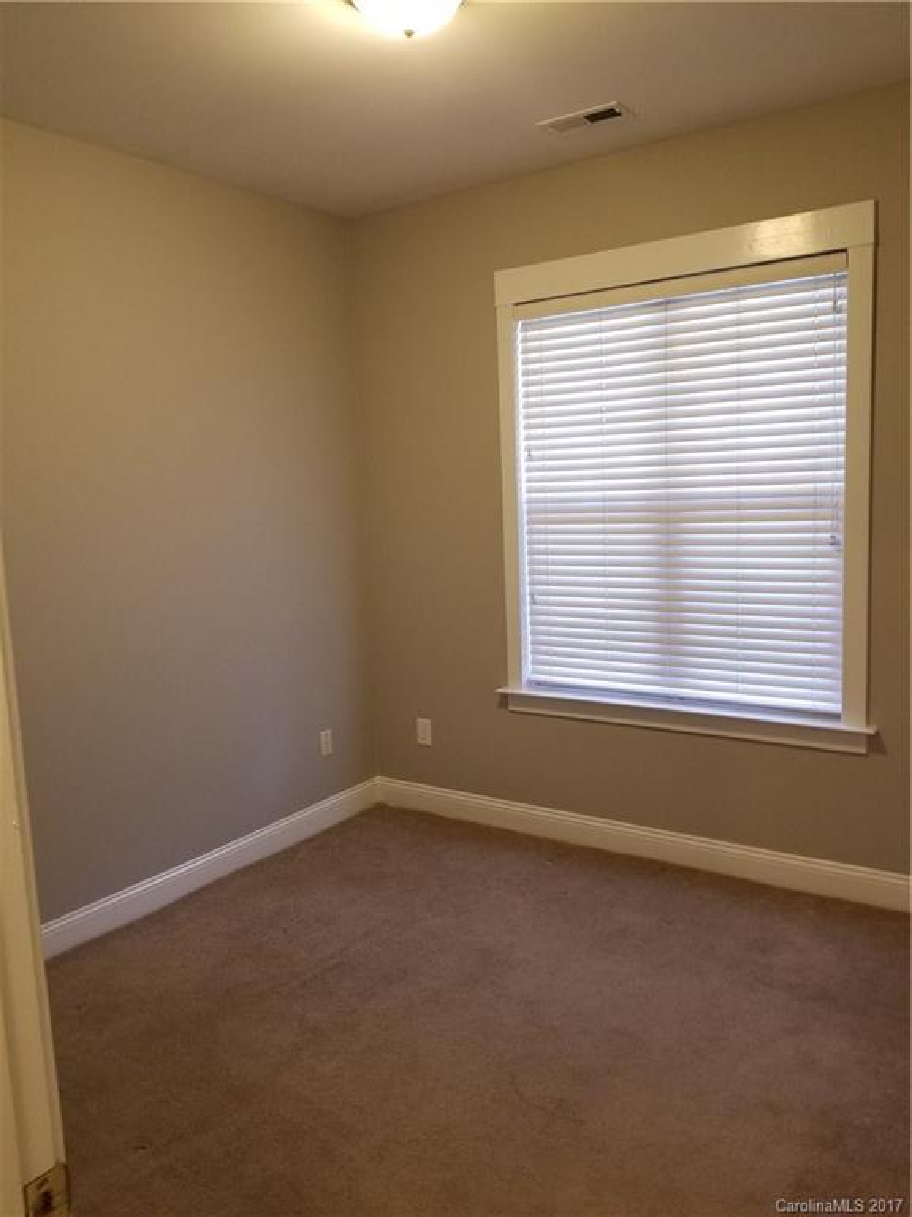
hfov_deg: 53.1
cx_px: 456
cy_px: 608
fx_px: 913
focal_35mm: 26
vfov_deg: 67.3
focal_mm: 4.3
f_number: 1.7
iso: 200
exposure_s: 1/30
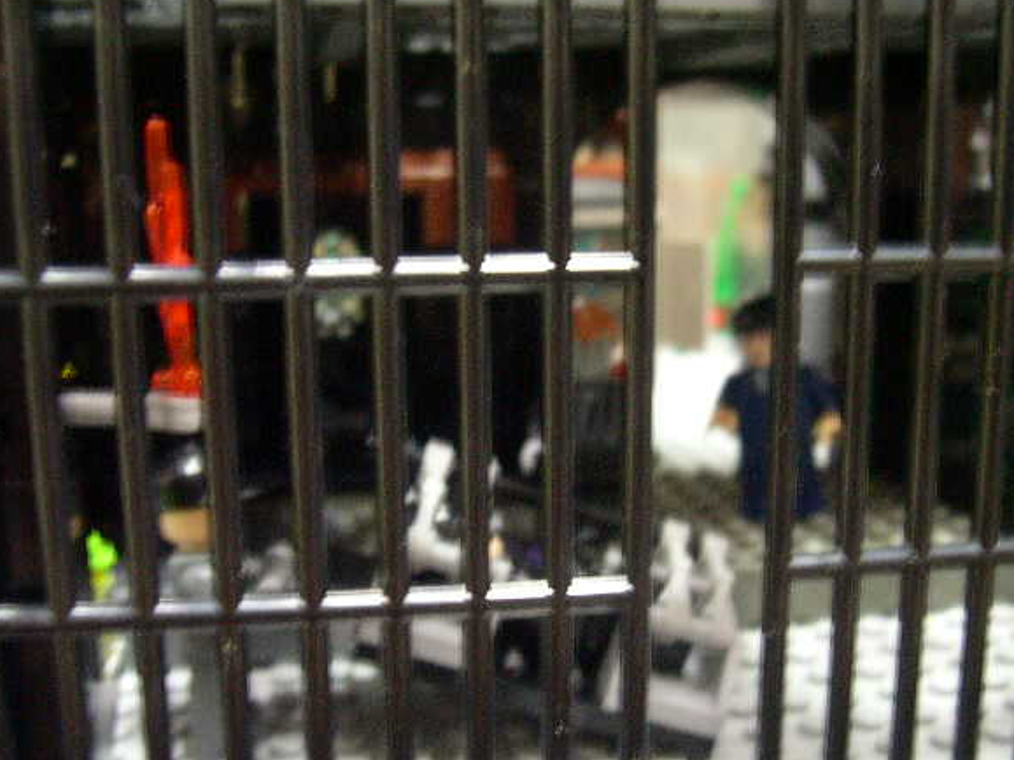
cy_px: 398
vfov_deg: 34.3
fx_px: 1230
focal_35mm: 42
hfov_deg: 44.8
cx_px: 496
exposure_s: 1/1.2
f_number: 2.8
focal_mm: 8
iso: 400
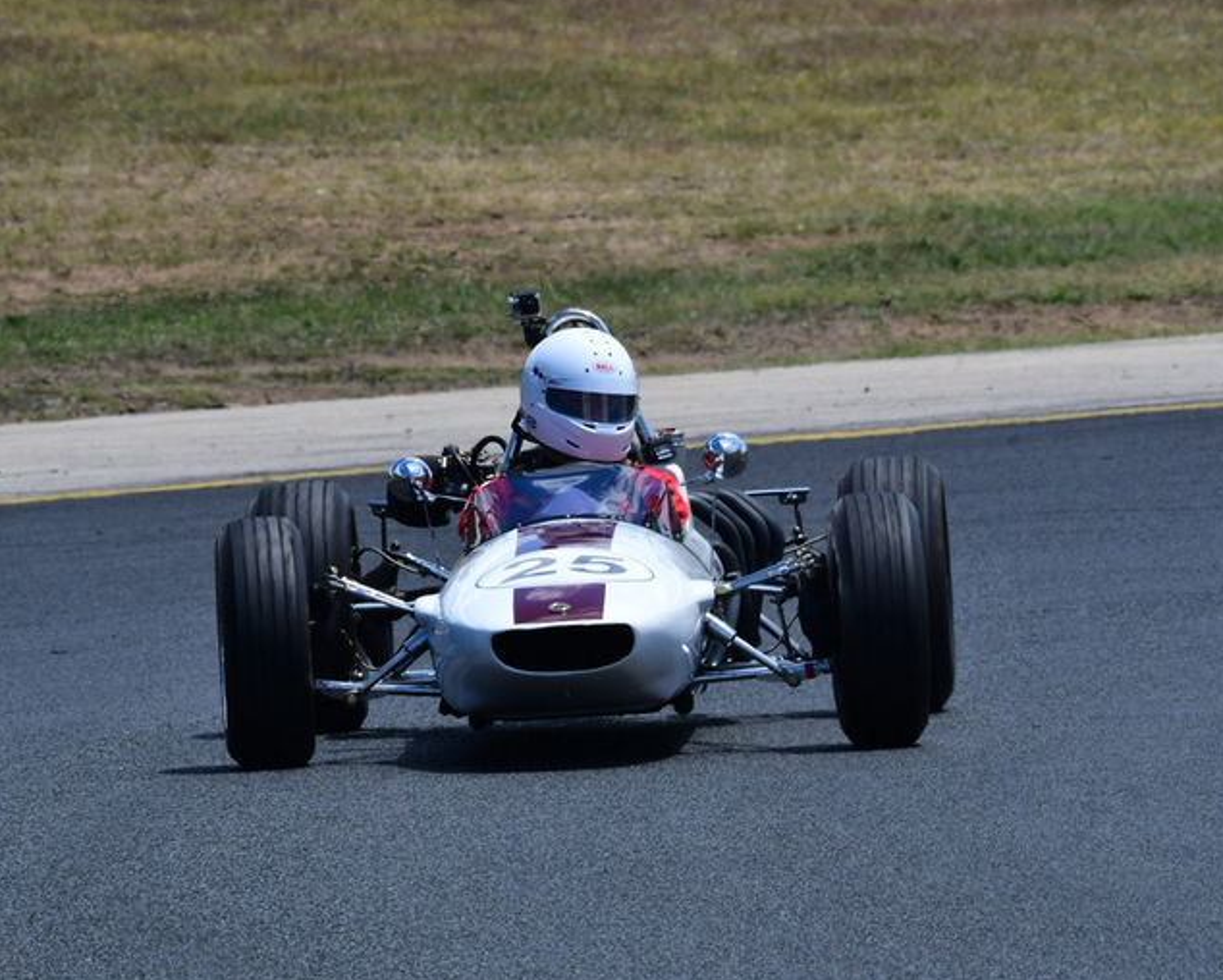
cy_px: 471
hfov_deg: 2.7
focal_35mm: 728
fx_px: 26367
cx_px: 613
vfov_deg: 2.1
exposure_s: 1/640
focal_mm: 410
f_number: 14
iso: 640
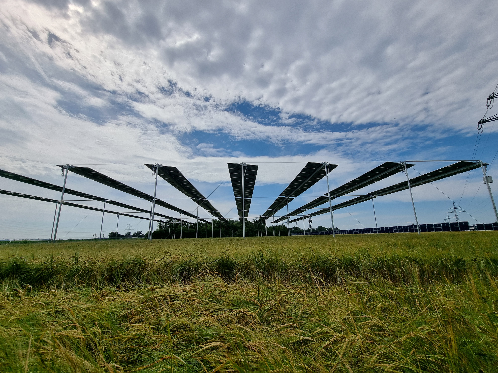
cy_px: 186
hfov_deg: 106.2
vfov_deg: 89.9
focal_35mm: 13
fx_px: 187
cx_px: 249
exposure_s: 1/6192
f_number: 2.2
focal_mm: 2.2
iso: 50
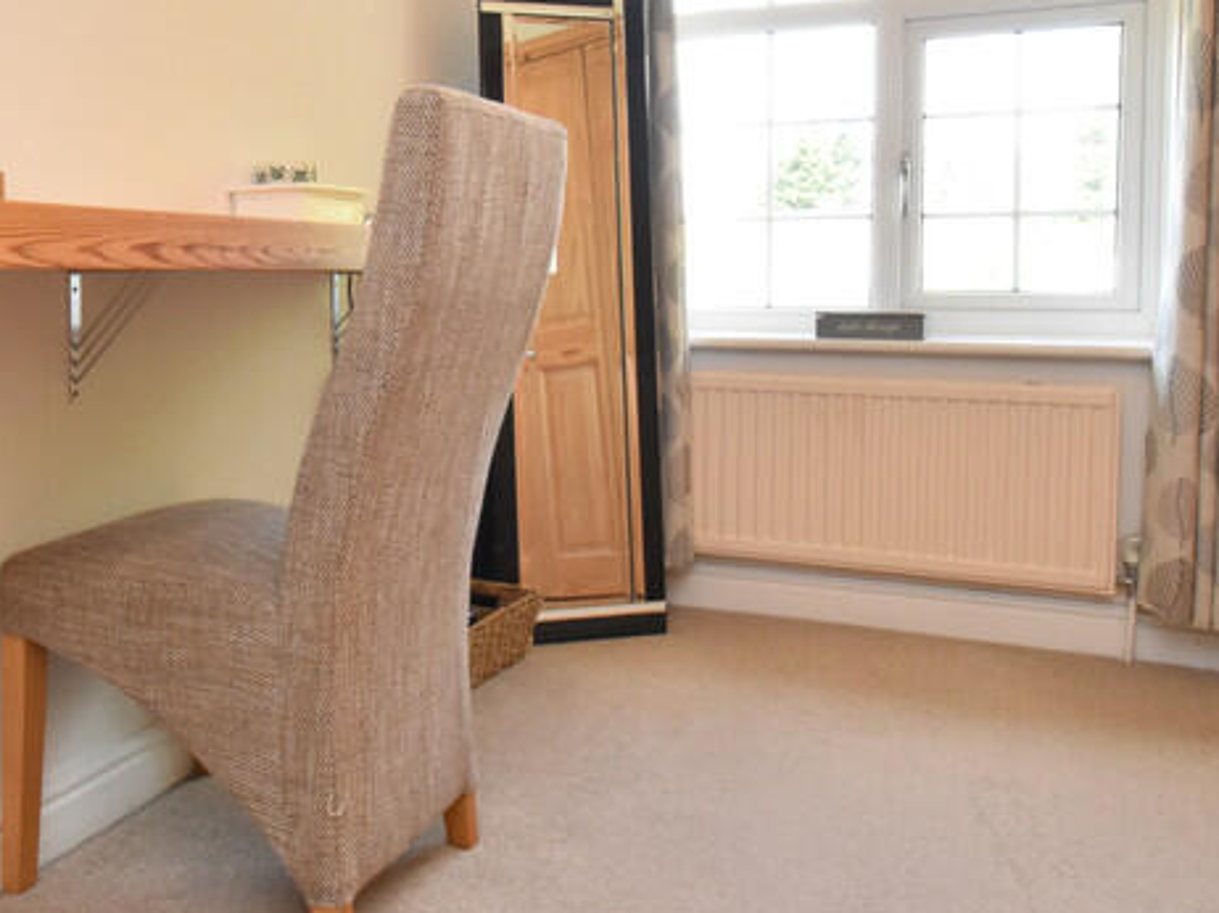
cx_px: 483
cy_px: 281
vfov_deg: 43.3
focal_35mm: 32
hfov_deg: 56.4
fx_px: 1126
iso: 1600
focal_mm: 10
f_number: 9
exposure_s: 1/60
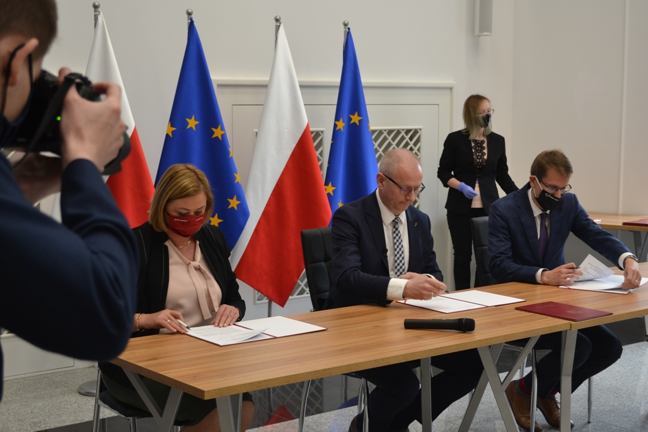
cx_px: 324
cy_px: 216
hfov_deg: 36.9
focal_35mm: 54
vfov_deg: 25.1
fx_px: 972
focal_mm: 36
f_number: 5
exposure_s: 1/50
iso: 400
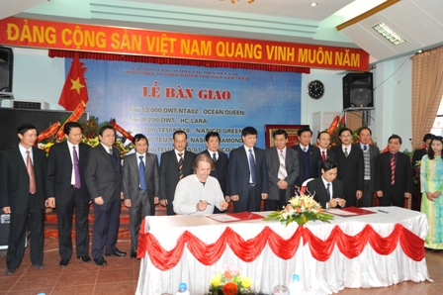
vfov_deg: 42.3
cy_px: 148
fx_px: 381
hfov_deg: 60.3
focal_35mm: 31
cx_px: 222
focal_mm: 31
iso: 320
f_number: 4
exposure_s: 1/60
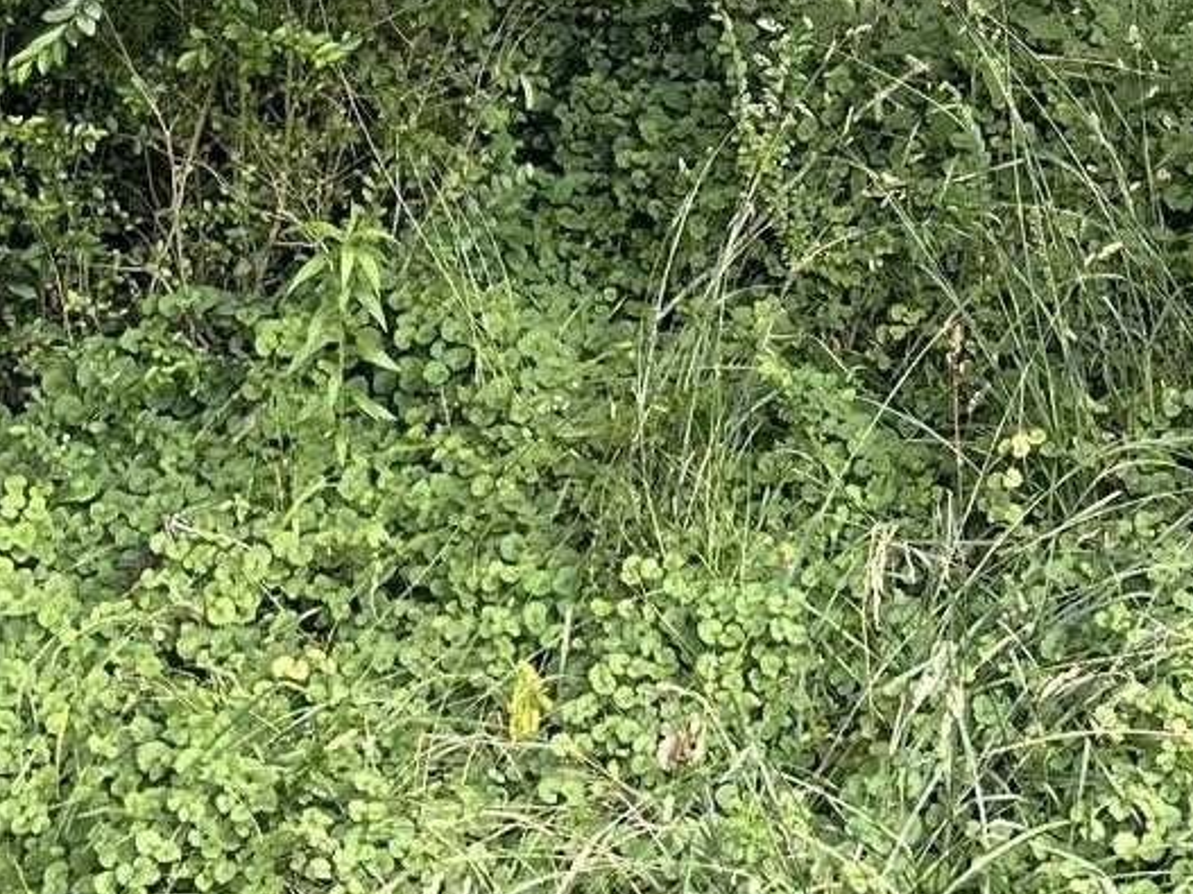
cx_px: 1589
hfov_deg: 18.0
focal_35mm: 101
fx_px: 3480
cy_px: -699
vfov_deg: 13.2
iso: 32
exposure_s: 1/121
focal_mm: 4.2
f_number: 1.6
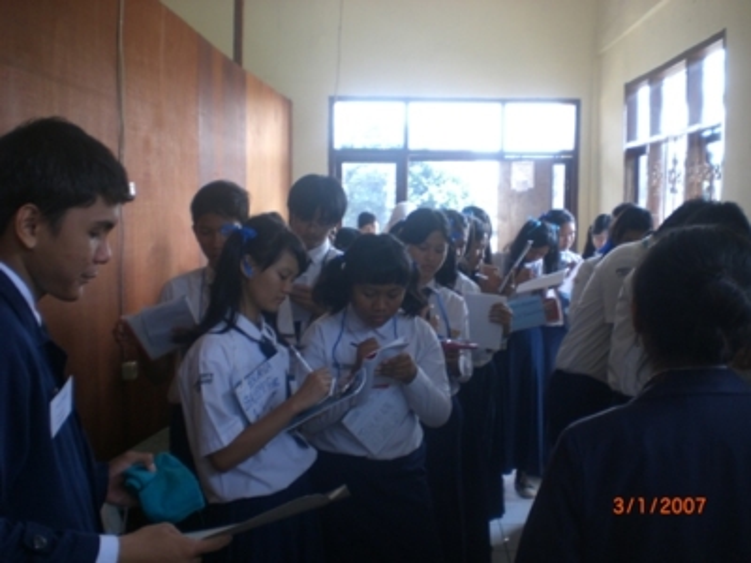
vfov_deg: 37.7
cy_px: 282
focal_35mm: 38
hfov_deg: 49.0
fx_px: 824
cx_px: 376
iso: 100
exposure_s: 1/80
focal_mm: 6.3
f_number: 3.1
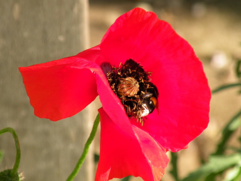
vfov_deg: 6.6
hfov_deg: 8.8
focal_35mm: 225
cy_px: 90
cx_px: 120
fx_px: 1566
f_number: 4.5
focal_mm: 39.8
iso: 64
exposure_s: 1/154
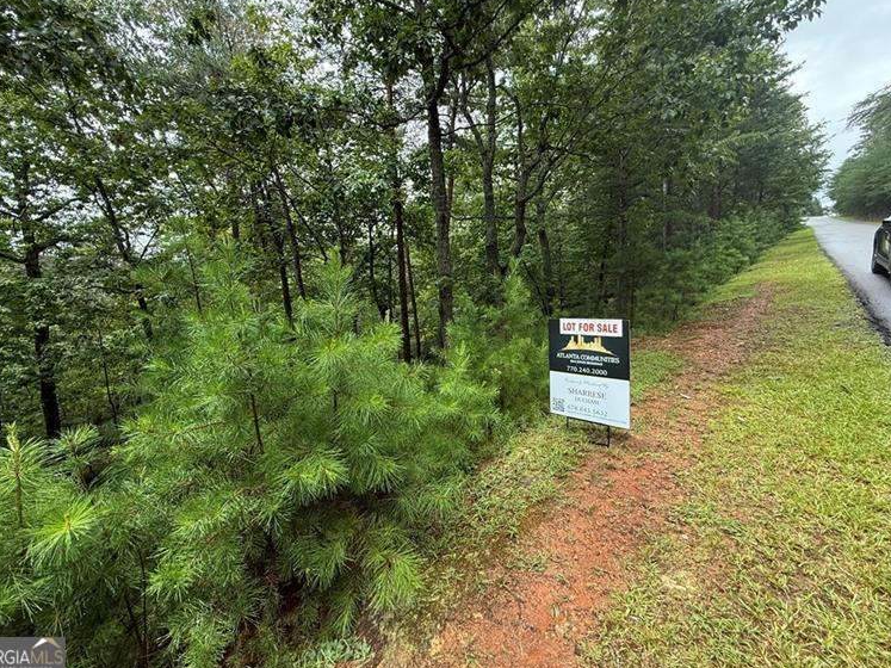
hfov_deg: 98.2
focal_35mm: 15
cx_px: 435
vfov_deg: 81.7
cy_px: 315
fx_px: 386
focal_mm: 2.22
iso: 64
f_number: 2.2
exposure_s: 1/286
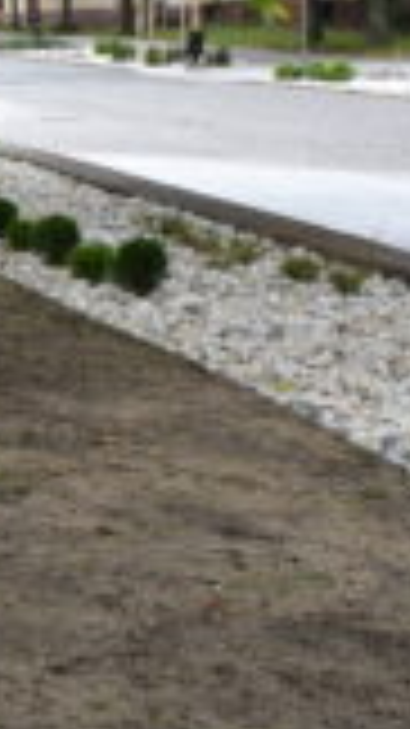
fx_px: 2477
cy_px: 436
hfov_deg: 8.4
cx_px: -667
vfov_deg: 16.7
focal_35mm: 128
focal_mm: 21
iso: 800
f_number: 6.3
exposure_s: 1/160
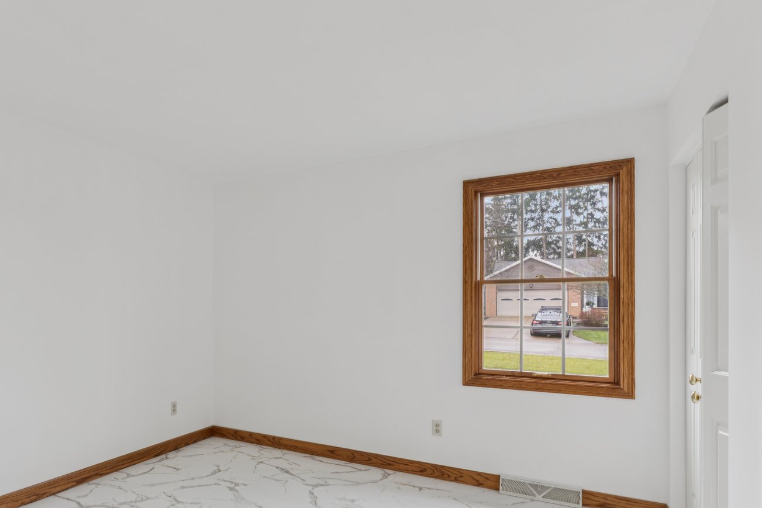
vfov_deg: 56.8
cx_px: 258
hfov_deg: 76.2
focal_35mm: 22
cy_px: 304
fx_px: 466
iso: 200
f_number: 5
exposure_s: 1/15
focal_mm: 14
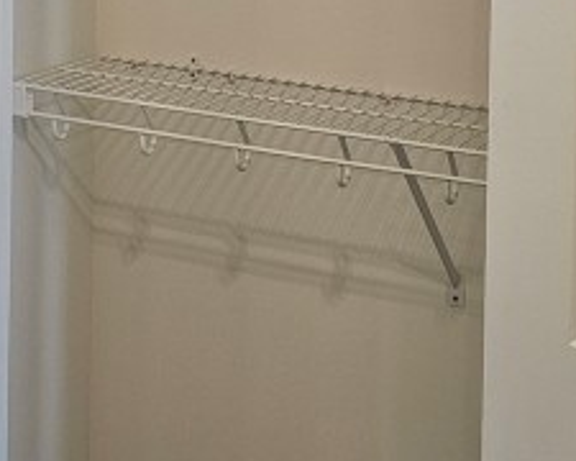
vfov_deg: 14.3
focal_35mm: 102
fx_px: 1739
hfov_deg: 18.4
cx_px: 28
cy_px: -195
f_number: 1.7
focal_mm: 6.3
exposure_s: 1/120
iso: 160
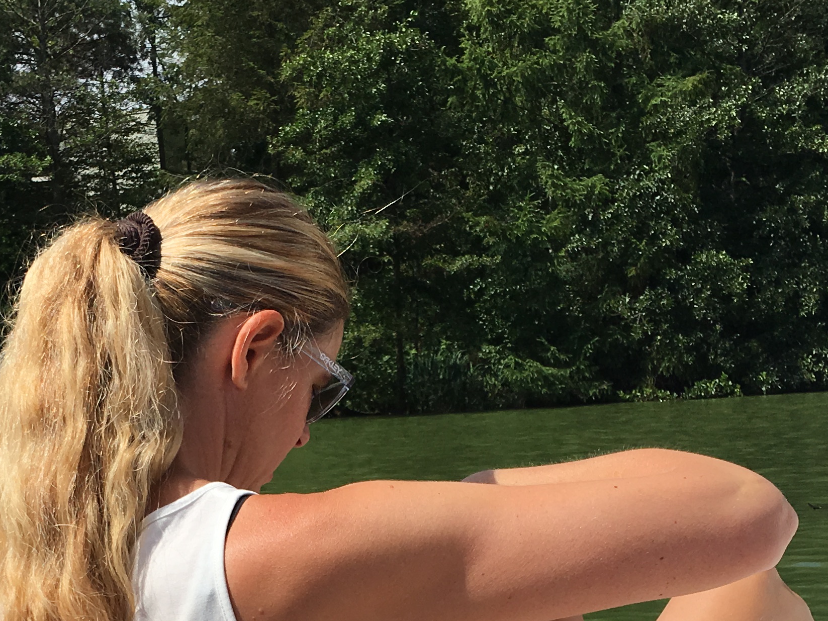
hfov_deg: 27.3
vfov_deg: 20.1
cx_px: 290
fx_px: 1698
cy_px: 624
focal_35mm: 71
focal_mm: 4.15
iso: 25
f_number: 2.2
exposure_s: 1/2404
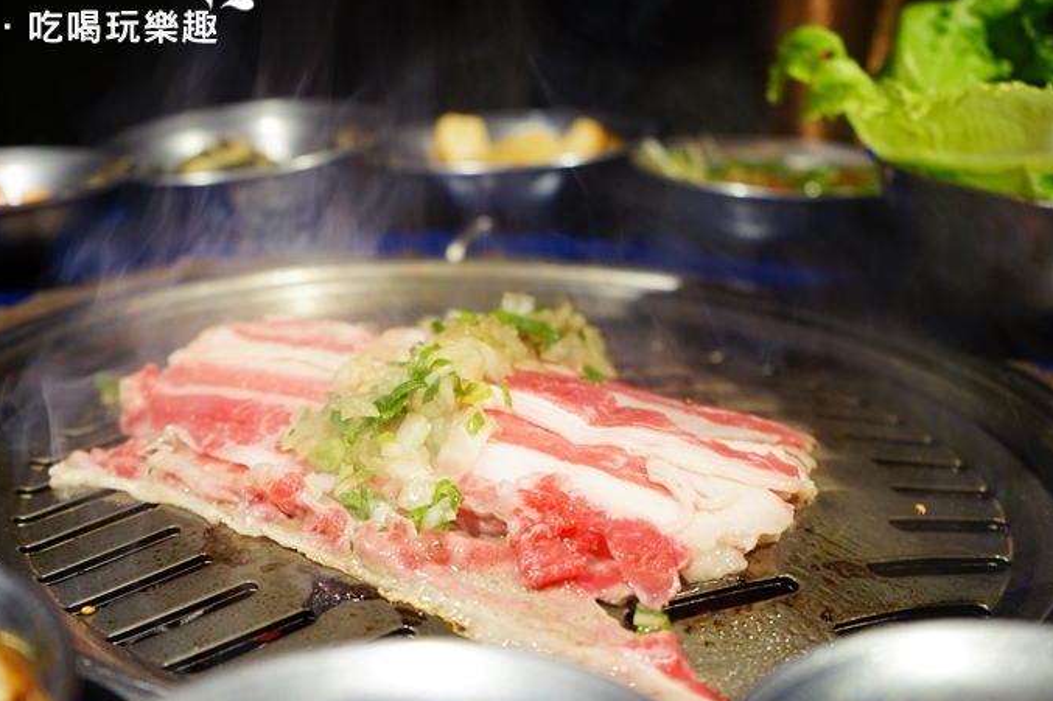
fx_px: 1521
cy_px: 382
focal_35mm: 52
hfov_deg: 38.1
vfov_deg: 26.0
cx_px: 439
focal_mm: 44
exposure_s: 1/60
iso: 640
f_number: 4.5
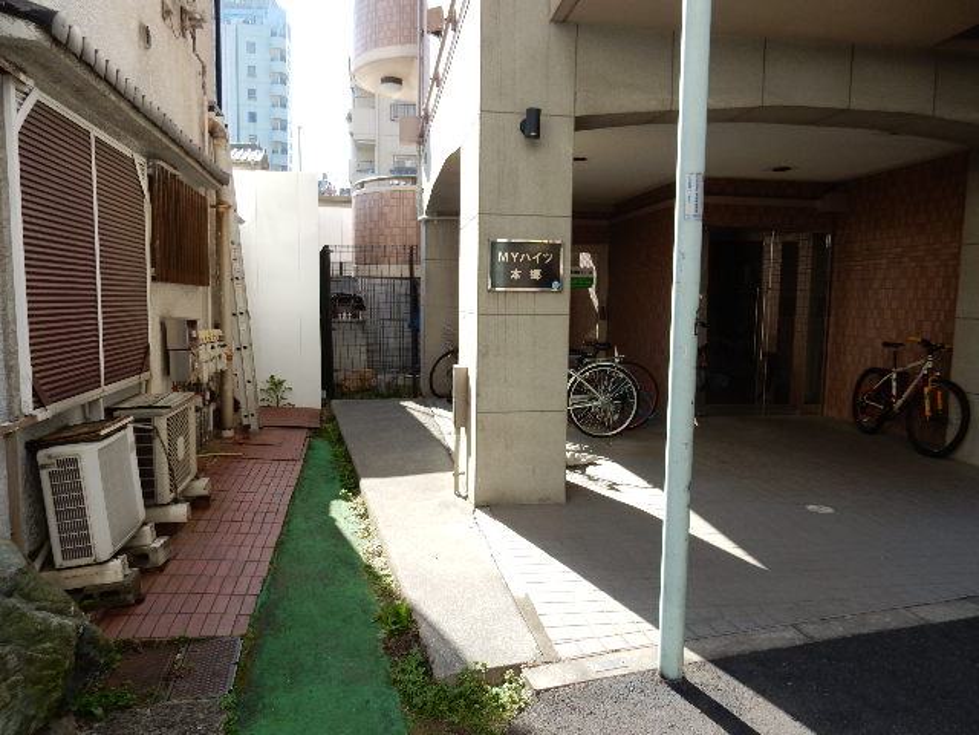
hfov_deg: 69.4
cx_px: 490
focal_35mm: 25
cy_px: 368
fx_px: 707
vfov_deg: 54.9
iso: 125
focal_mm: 4.5
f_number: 3.7
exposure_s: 1/250
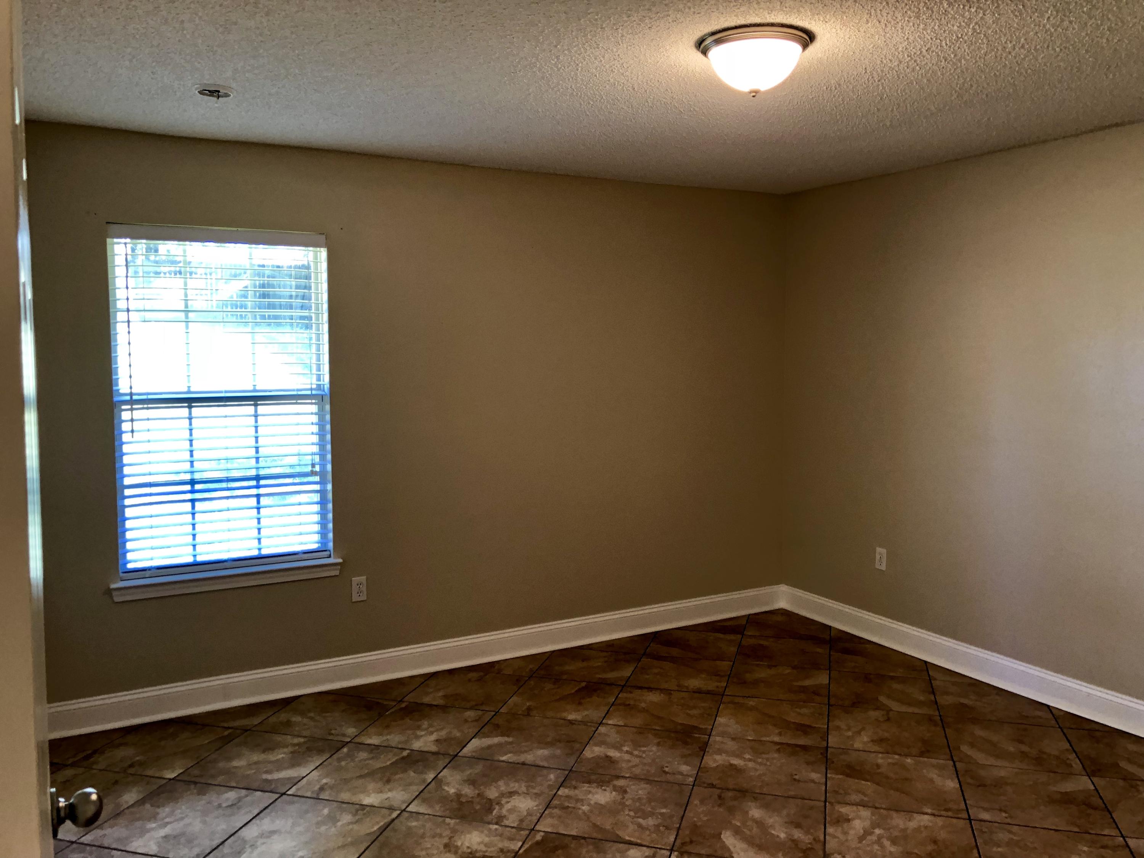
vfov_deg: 49.7
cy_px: 429
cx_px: 572
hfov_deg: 63.4
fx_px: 925
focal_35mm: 28
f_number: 1.8
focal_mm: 3.99
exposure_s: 1/60
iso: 250
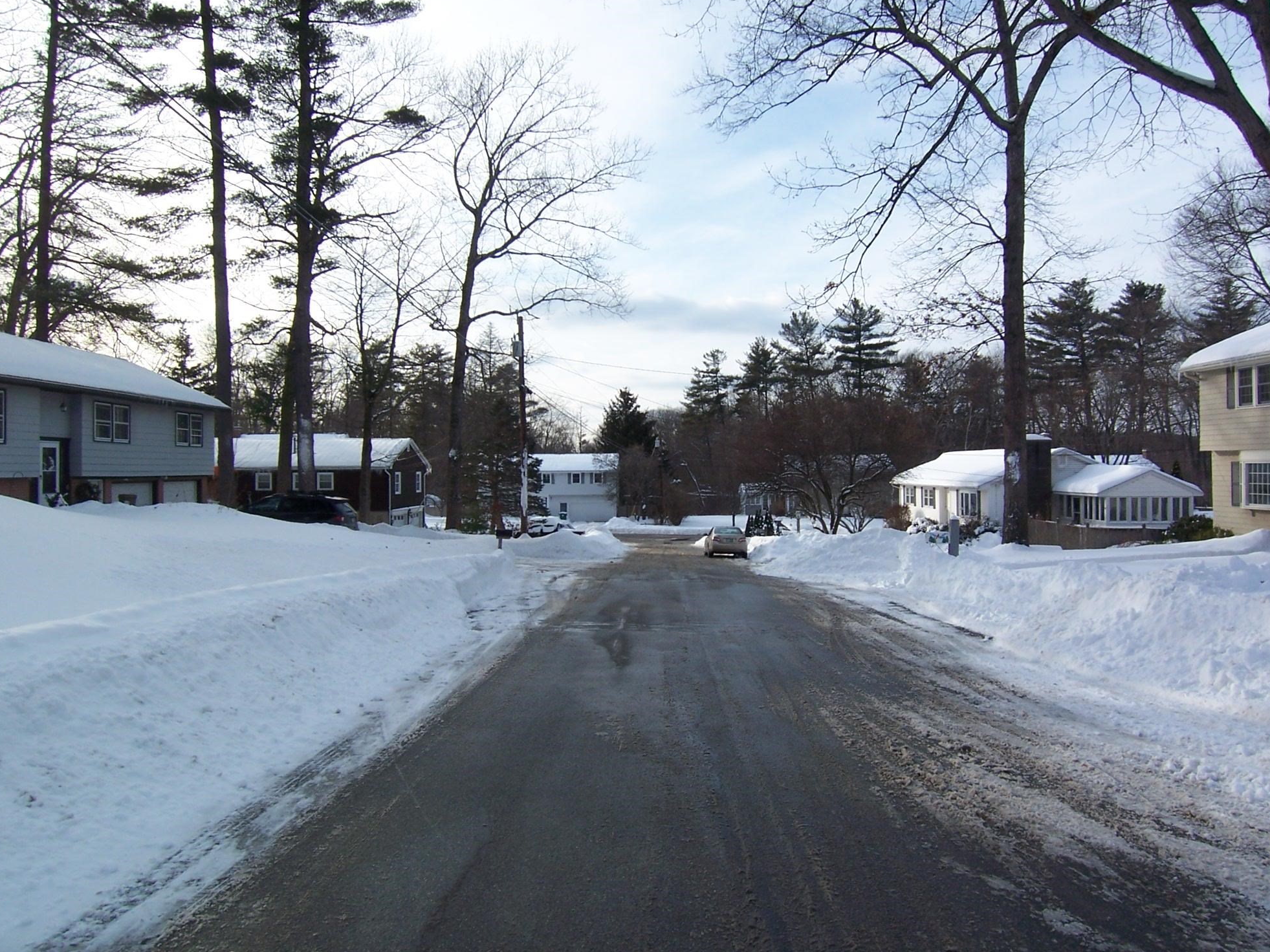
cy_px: 466
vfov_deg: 56.8
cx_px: 659
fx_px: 880
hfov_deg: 71.6
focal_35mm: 24
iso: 64
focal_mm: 3.8
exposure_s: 1/200
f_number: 5.6
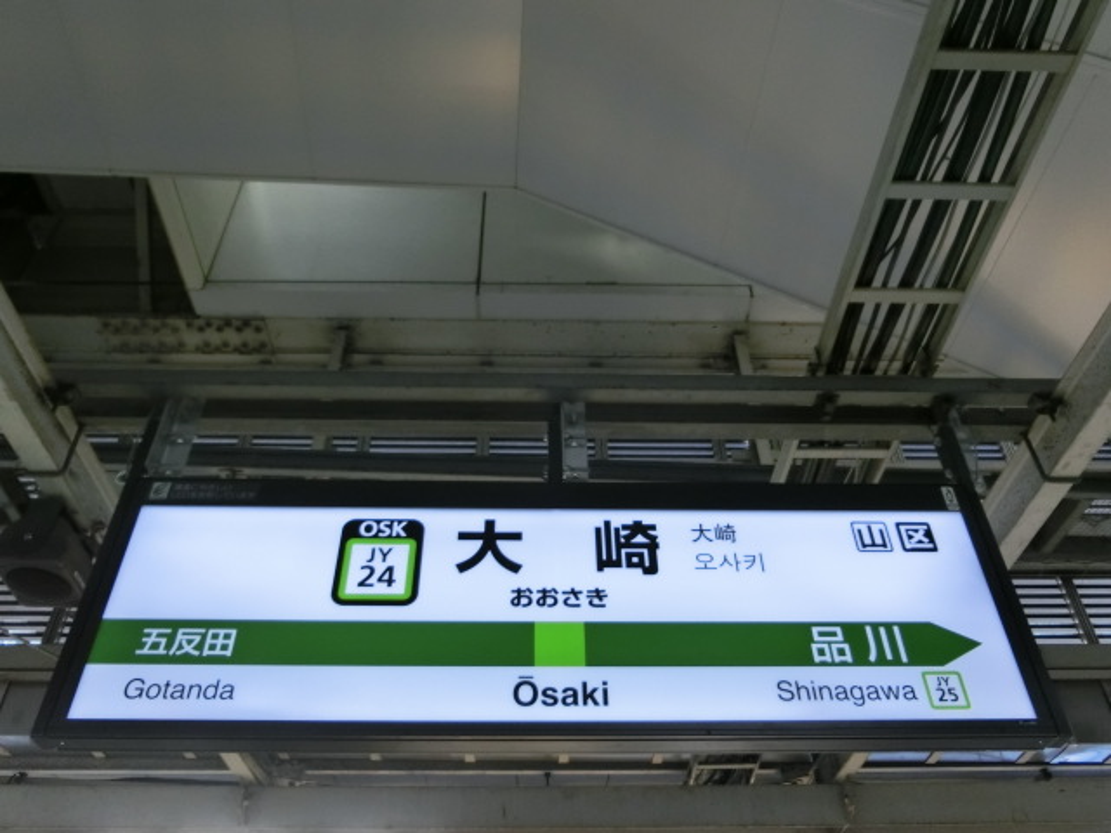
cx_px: 556
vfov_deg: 48.2
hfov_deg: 61.7
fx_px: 931
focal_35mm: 29
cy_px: 416
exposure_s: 1/125
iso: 250
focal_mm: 5.2
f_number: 3.7
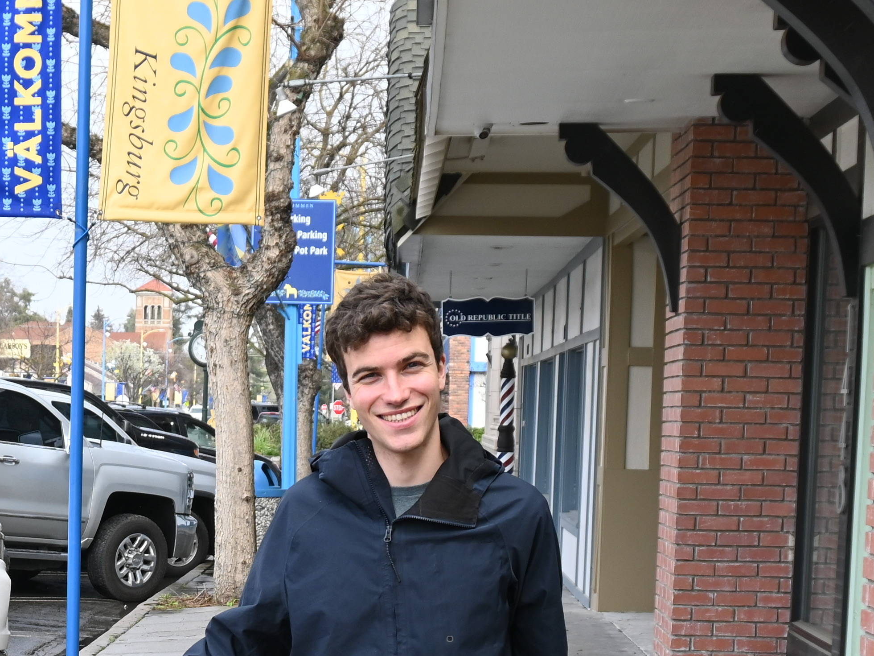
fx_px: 2585
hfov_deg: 18.9
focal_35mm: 102
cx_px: 115
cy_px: 724
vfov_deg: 14.1
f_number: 5.6
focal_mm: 25
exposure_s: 1/250
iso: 180
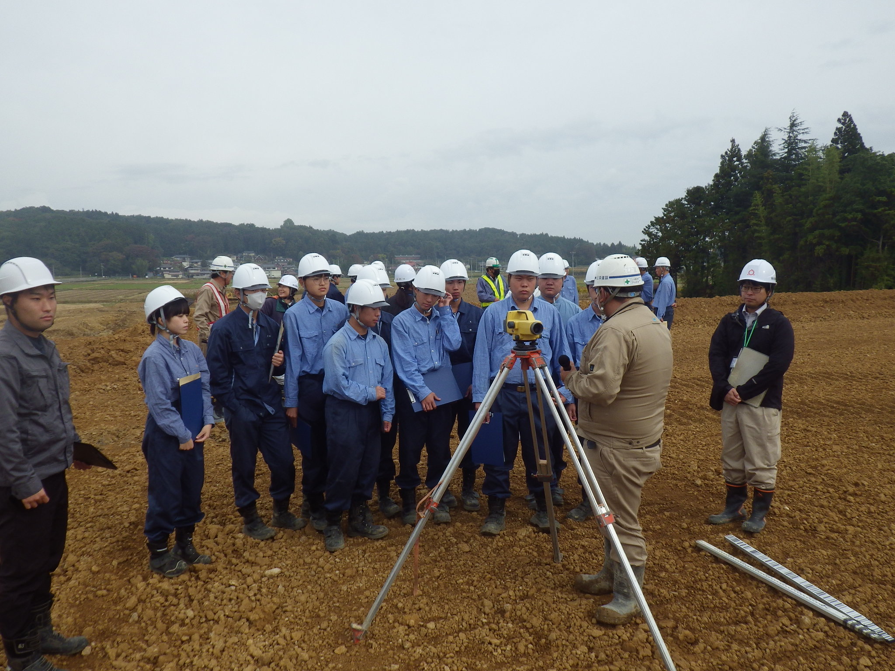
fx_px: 724
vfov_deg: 49.7
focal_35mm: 28
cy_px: 336
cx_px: 448
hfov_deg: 63.4
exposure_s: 1/640
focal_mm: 5
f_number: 4.2
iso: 125
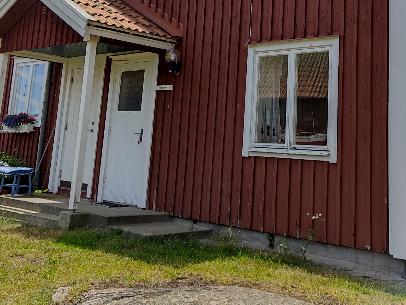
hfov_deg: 35.5
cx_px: 217
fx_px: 633
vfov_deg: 26.0
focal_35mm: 54
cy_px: 20
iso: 100
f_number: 1.79
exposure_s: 1/222
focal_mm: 4.74
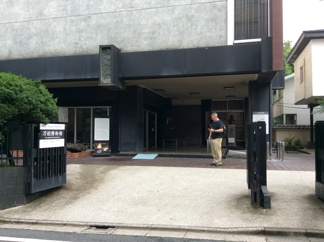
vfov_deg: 44.1
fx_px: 299
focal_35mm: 32
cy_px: 121
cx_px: 162
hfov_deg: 56.9
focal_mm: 3.3
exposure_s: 1/309
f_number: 2.4
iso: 32
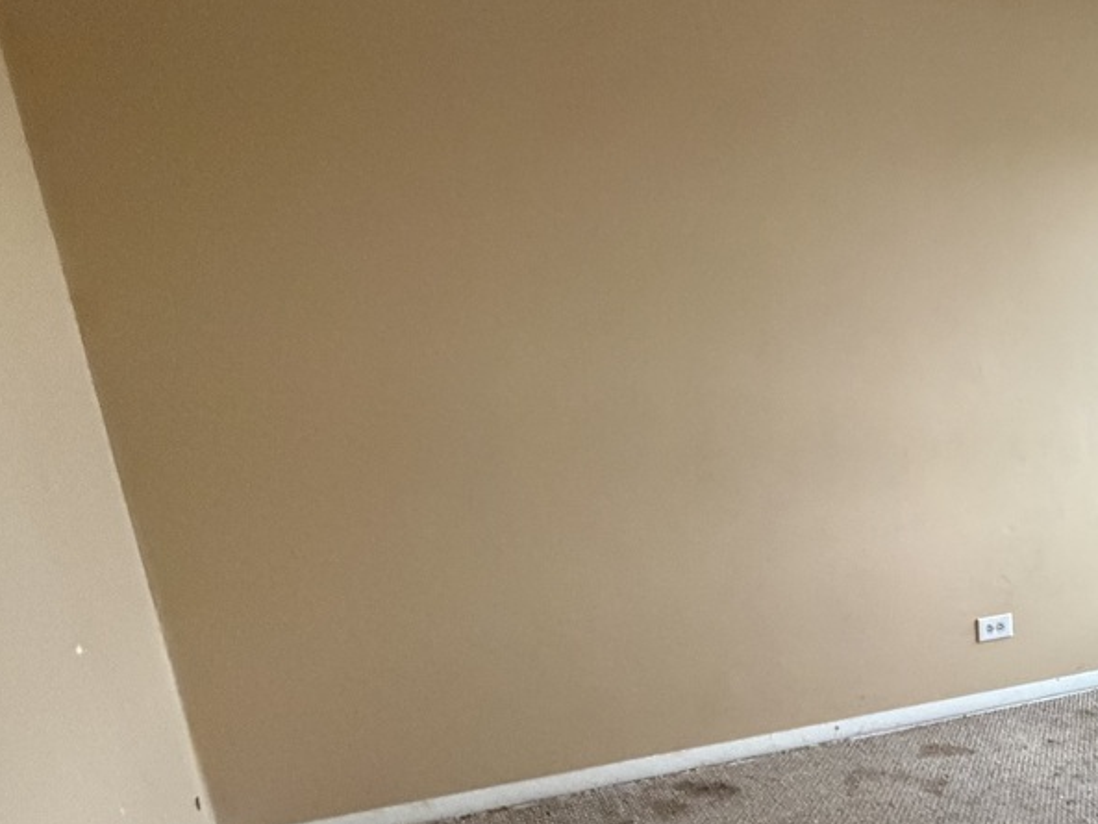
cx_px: 1204
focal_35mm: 34
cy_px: 652
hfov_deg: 42.5
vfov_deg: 40.2
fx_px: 1079
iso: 800
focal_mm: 2.22
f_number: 2.2
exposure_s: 1/60
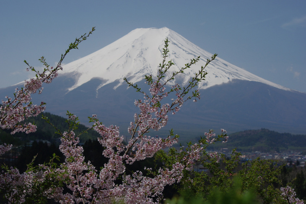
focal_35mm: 82
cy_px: 102
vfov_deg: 16.6
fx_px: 697
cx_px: 153
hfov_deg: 24.8
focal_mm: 55
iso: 100
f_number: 8
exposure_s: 1/800
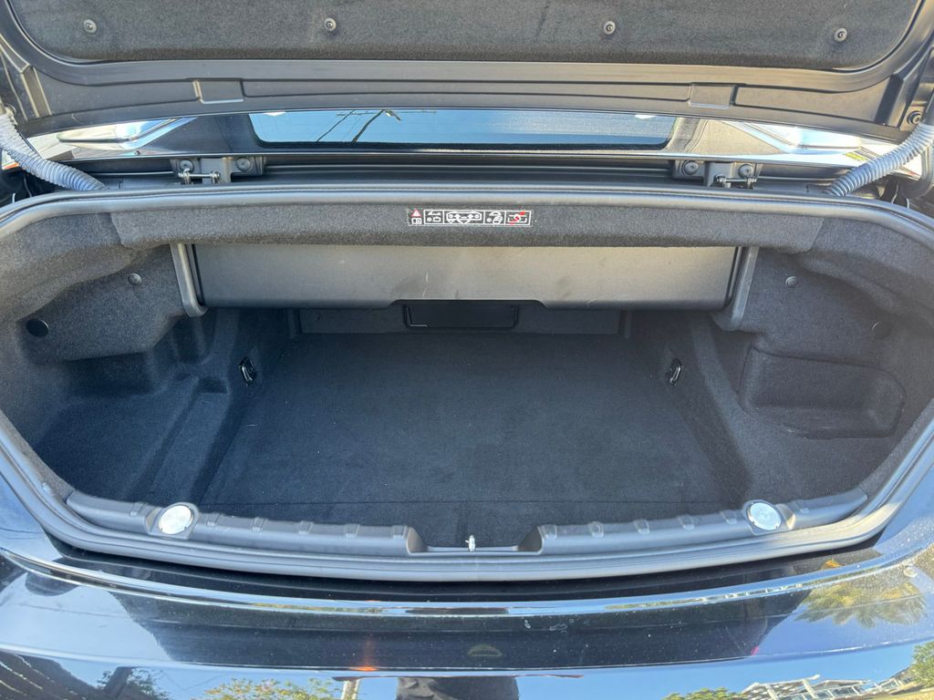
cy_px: 350
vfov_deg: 56.8
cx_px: 467
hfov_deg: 71.6
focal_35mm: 24
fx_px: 648
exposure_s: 1/108
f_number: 1.78
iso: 200
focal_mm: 6.86
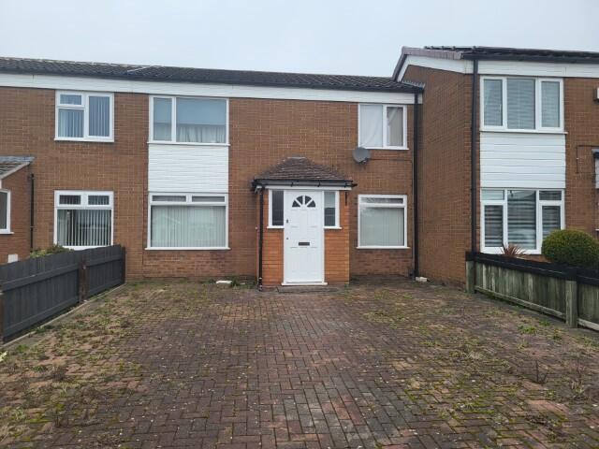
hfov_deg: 67.3
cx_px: 300
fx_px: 450
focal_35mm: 26
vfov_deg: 53.1
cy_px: 224
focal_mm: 5.4
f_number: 1.8
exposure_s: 1/174
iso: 40
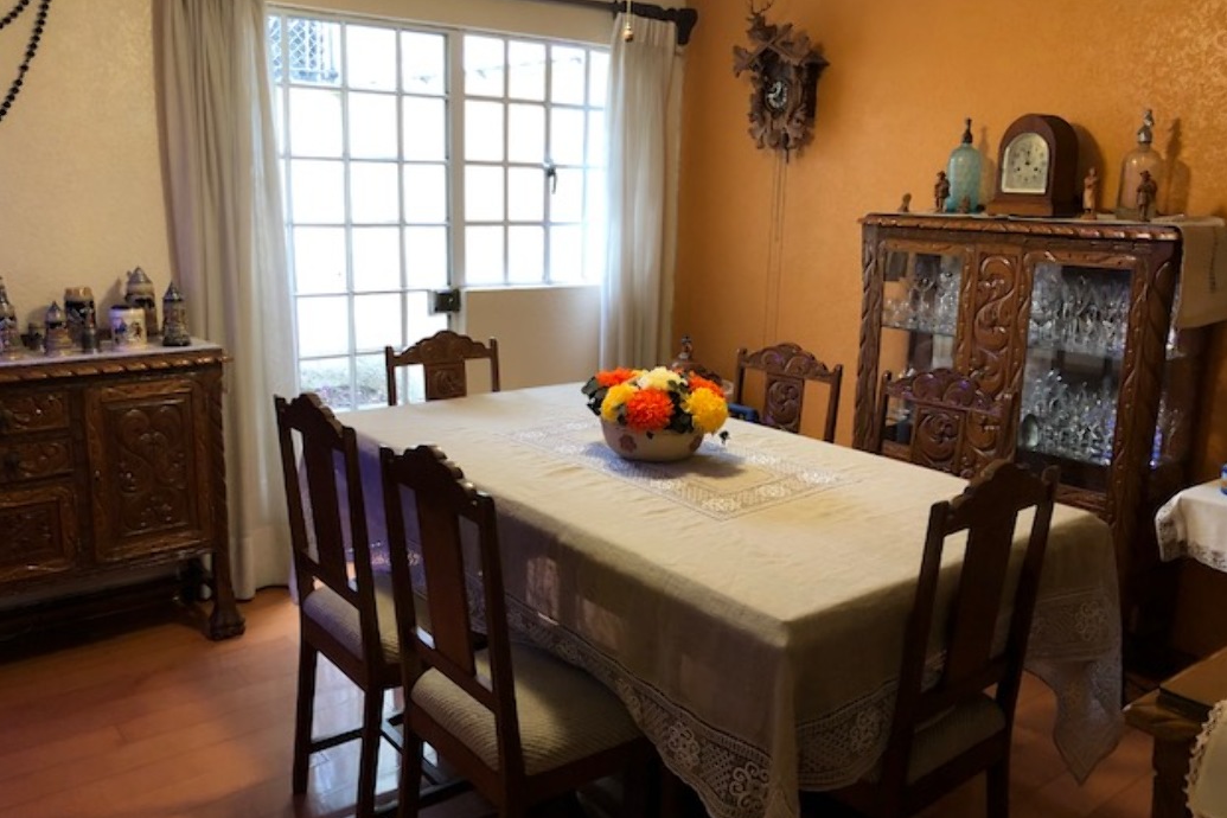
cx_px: 631
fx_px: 1022
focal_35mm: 30
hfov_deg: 61.9
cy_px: 396
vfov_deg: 43.6
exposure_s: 1/15
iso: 64
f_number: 1.8
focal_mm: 3.99
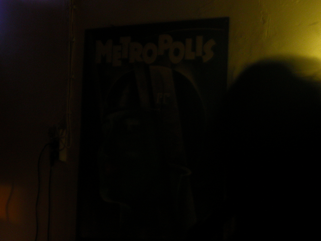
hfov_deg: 15.8
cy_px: 120
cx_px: 160
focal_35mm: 125
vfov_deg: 11.9
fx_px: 1159
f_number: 3.8
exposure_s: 1
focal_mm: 31.9
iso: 400
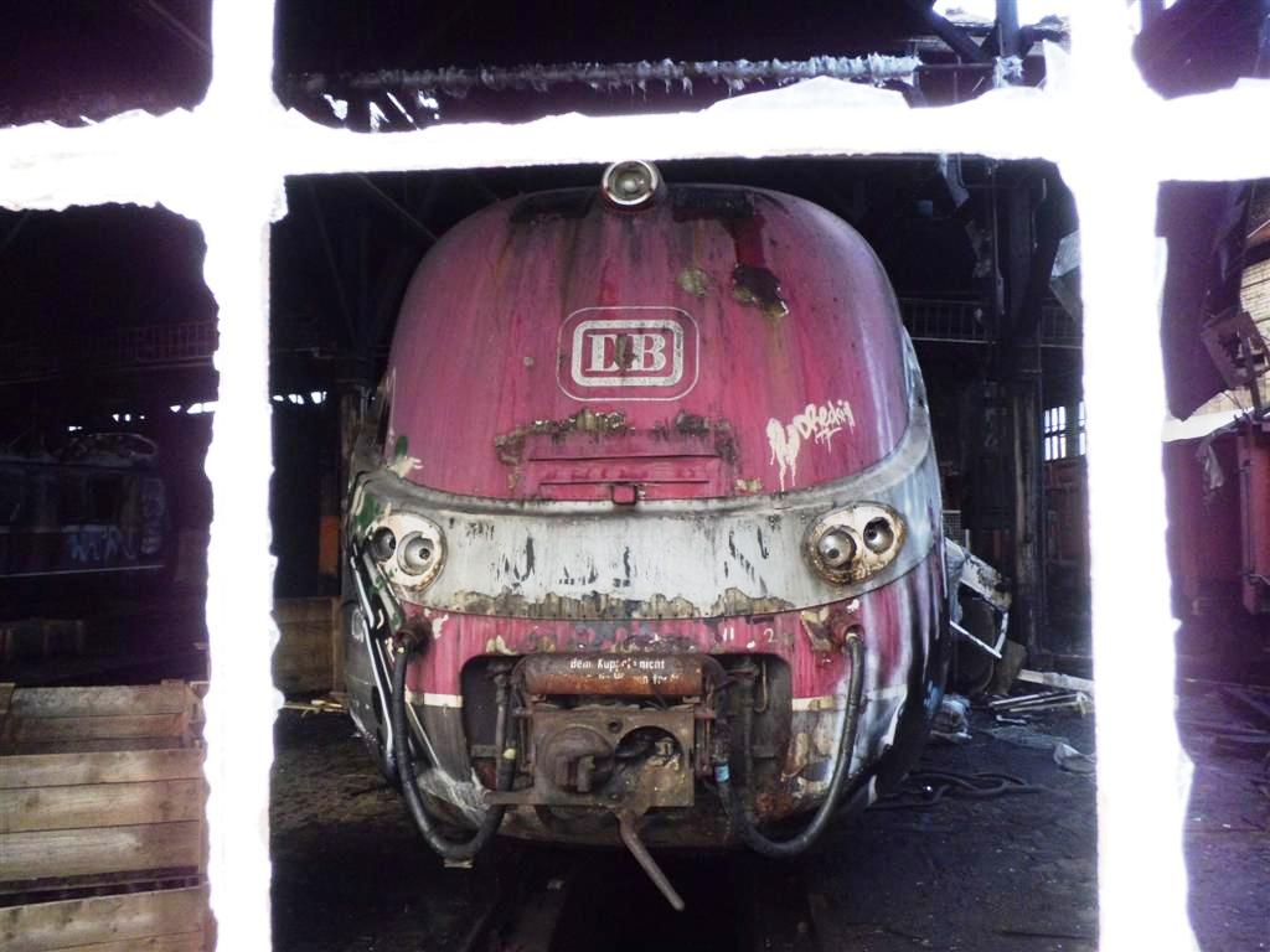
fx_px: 1137
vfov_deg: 45.4
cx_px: 635
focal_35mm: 31
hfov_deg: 58.4
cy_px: 476
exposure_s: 1/125
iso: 200
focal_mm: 5.5
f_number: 2.9
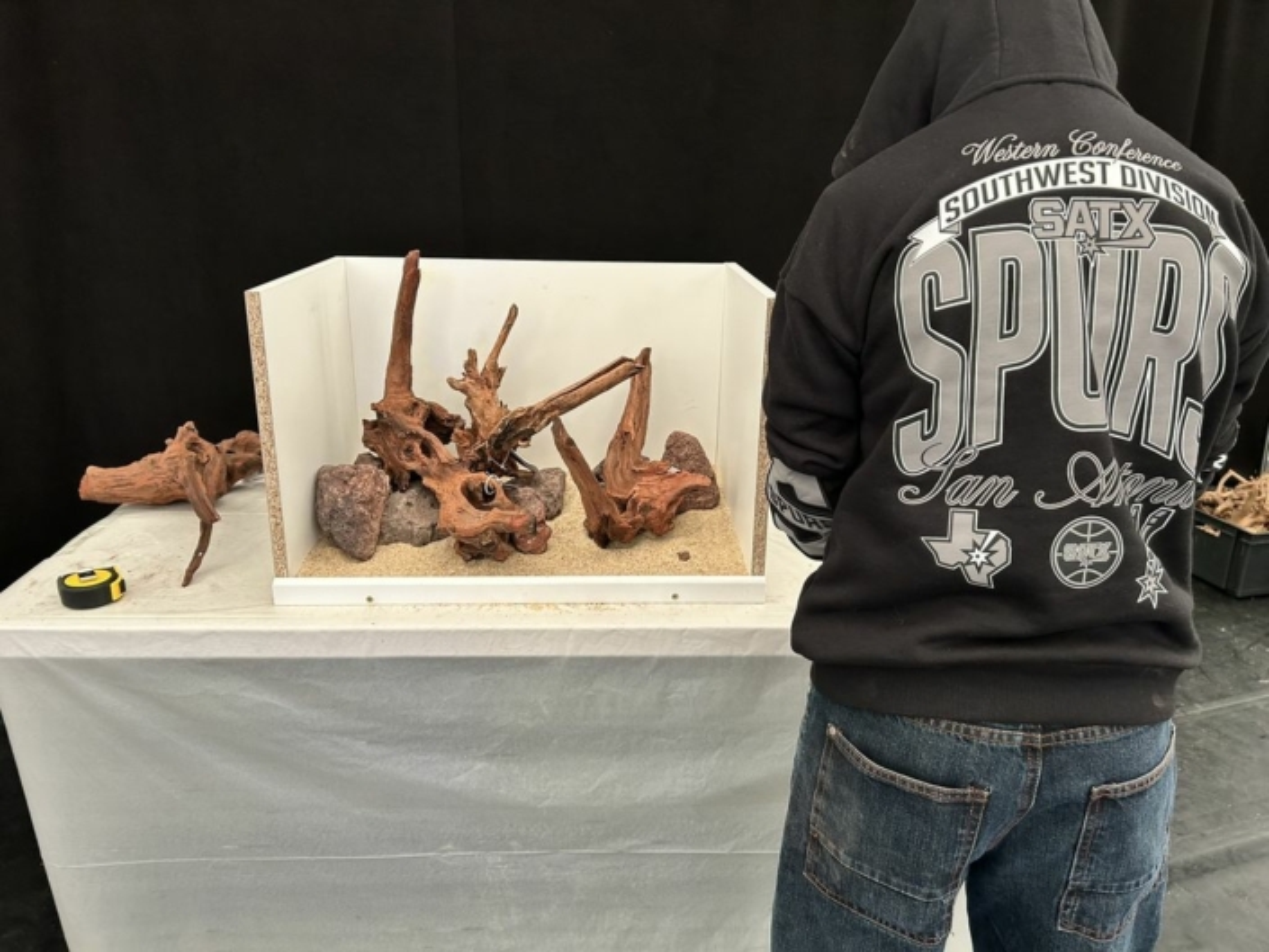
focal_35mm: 26
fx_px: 953
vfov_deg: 53.1
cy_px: 476
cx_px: 634
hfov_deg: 67.3
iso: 125
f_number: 1.5
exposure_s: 1/60
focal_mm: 5.7
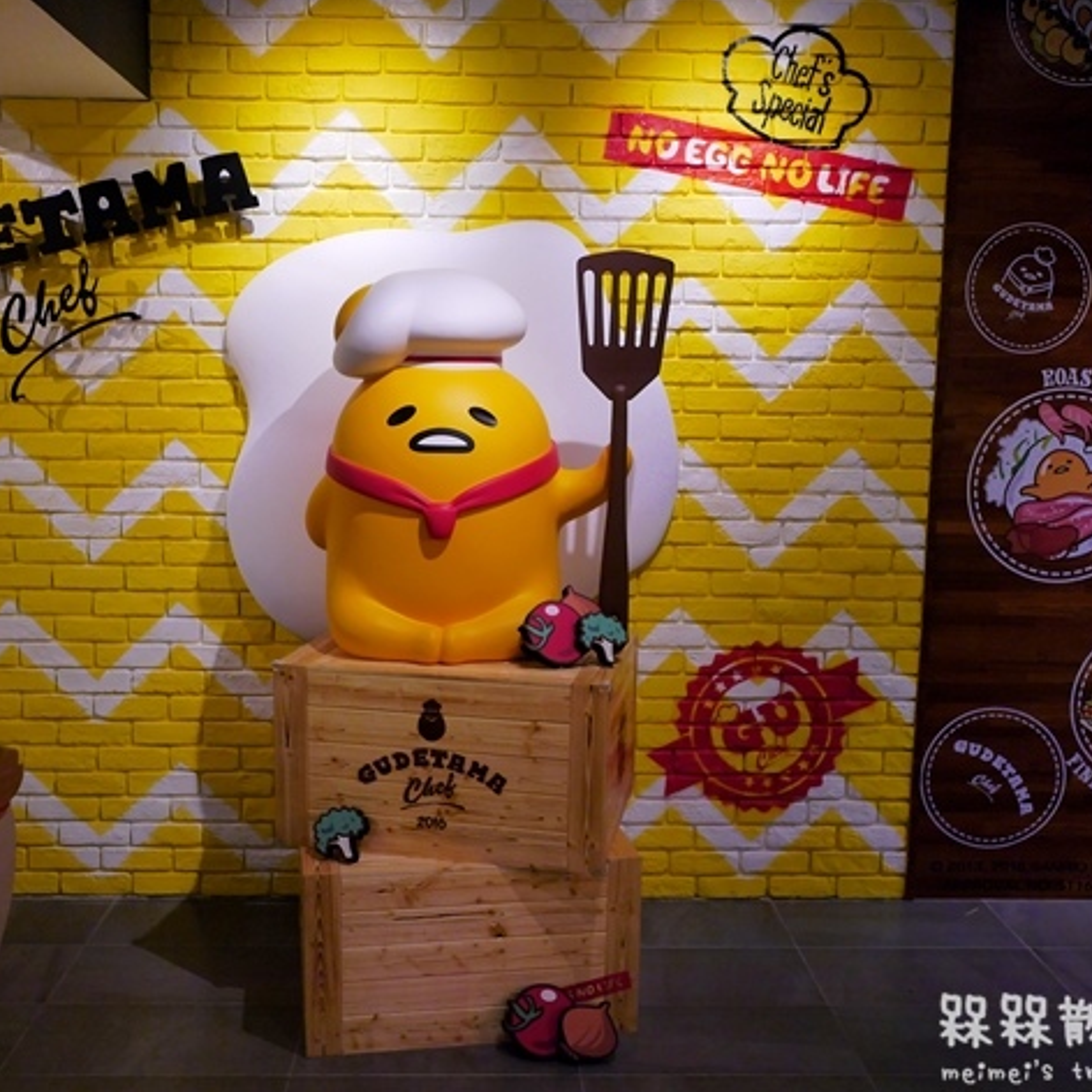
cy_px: 540
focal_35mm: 36
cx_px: 511
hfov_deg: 46.0
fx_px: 1285
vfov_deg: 46.0
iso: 200
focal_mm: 15
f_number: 1.7
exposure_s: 1/125
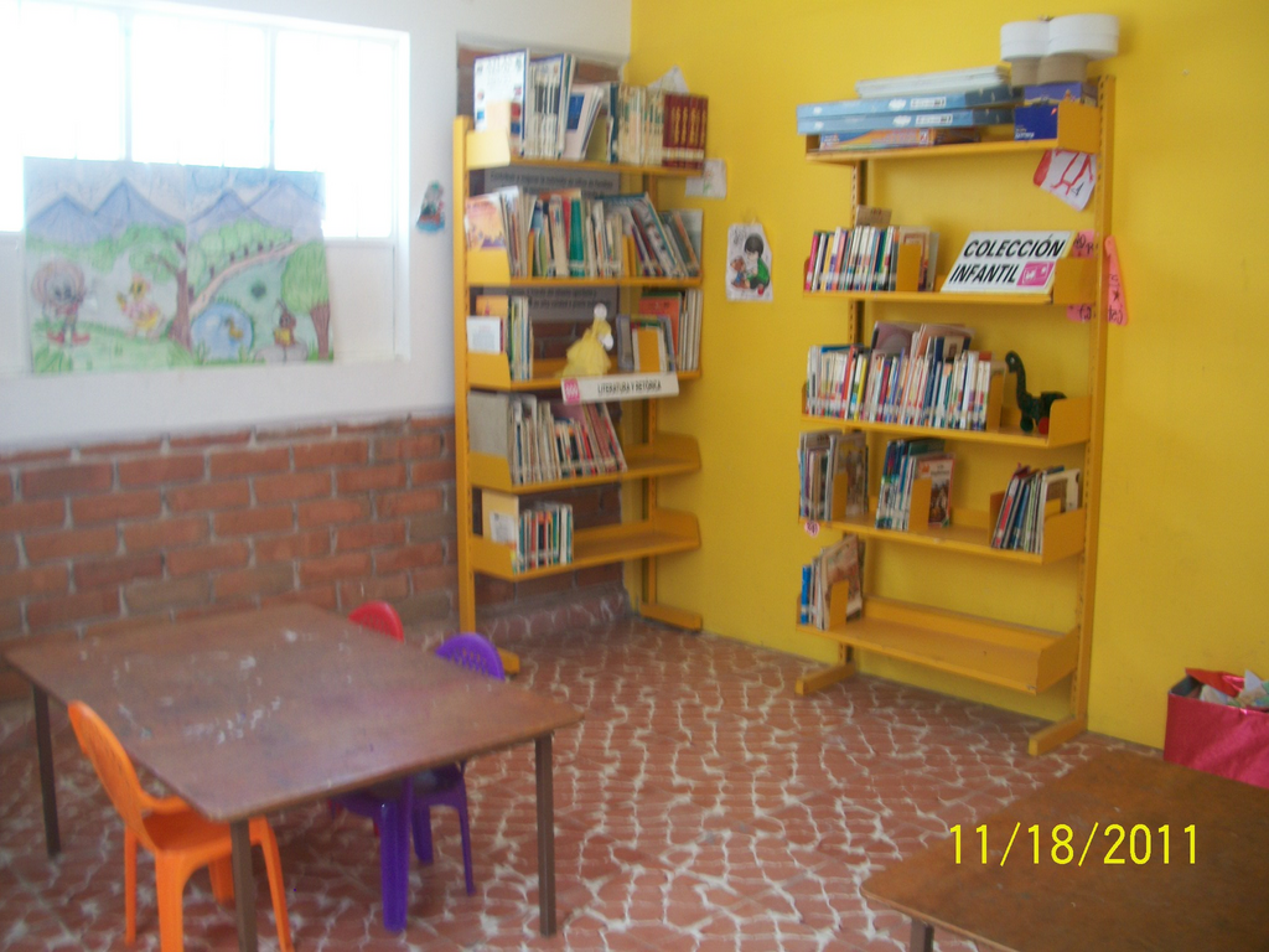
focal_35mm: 35
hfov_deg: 52.6
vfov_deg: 40.7
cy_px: 476
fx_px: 1283
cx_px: 634
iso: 80
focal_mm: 6.3
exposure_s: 1/30
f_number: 3.1
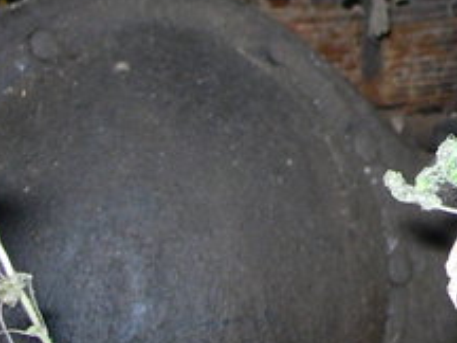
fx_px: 2007
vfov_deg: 9.6
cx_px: 717
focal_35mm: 152
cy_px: -110
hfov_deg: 12.3
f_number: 2.9
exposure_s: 1/64
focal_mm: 8.5
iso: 79
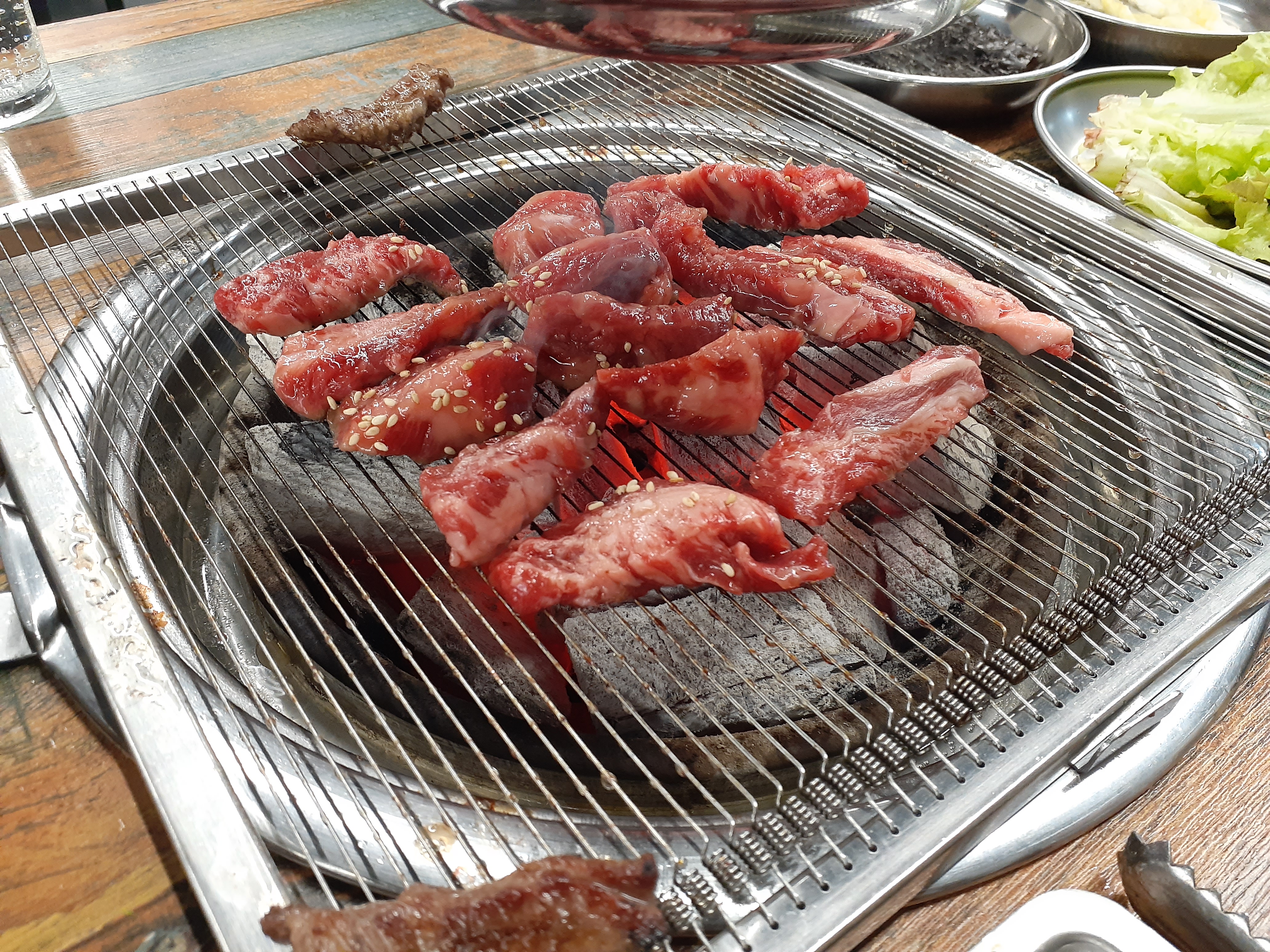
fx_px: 991
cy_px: 476
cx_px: 635
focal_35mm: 27
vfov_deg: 51.4
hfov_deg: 65.3
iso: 250
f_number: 1.9
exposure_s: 1/30
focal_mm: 3.6
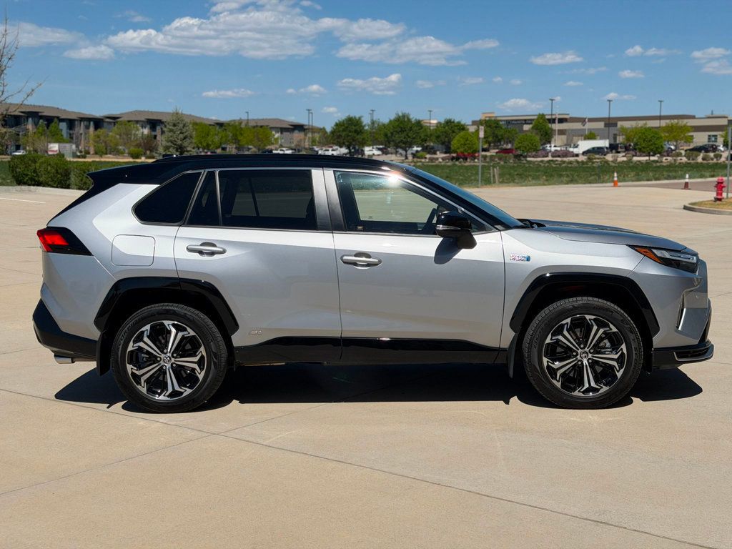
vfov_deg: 30.3
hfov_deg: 39.7
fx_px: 1015
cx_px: 366
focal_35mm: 48
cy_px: 274
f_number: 1.78
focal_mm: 6.76
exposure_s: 1/11364
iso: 80
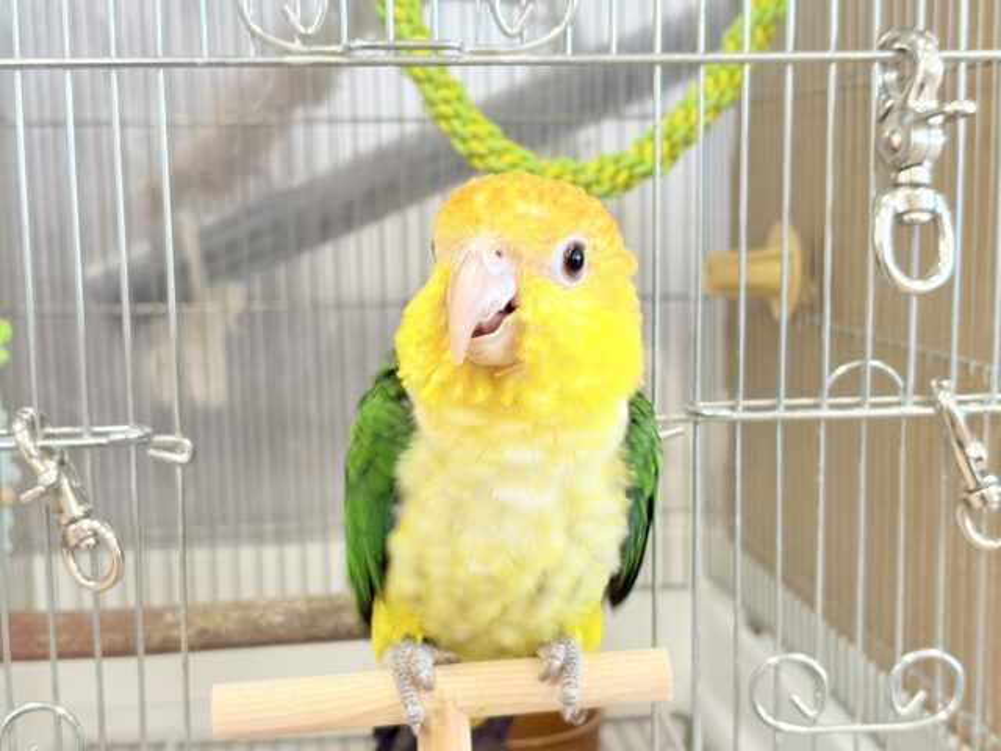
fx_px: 1504
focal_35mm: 52
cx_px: 500
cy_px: 376
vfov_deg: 28.0
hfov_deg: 36.8
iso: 100
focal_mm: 5.96
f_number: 1.6
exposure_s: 1/50
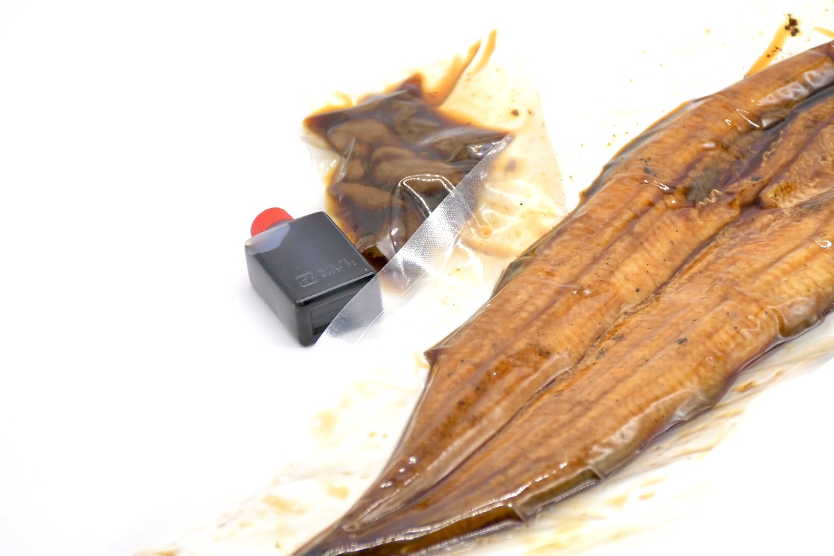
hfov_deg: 13.5
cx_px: 556
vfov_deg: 9.0
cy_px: 247
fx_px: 3521
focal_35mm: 152
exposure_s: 1/250
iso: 400
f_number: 5.3
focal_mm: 70
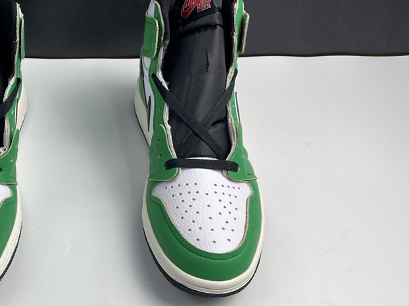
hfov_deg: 42.9
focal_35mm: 42
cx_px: 85
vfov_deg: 34.2
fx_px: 496
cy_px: 181
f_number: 1.8
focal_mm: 4.25
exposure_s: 1/112
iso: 32
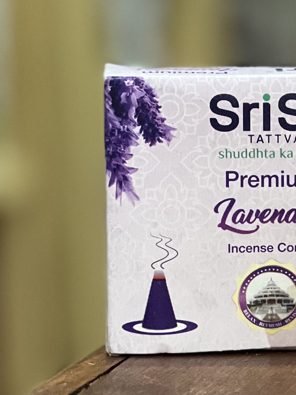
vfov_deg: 8.6
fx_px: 2611
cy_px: 187
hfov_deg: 6.5
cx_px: 258
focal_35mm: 229
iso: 400
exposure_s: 1/33
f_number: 2.8
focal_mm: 9
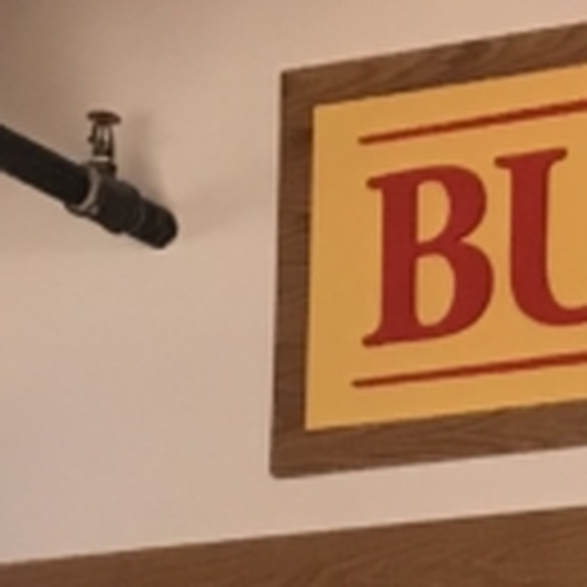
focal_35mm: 173
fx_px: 3319
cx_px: 1226
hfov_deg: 9.4
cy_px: 1387
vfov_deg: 9.1
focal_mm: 3.99
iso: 40
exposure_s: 1/15
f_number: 1.8
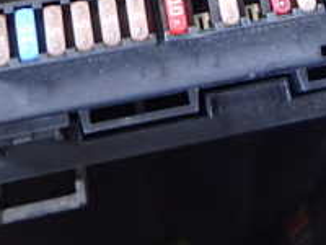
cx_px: 223
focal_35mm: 75
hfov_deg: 25.8
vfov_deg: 17.7
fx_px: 706
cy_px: -114
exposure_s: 1/30
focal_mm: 4.5
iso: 800
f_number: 2
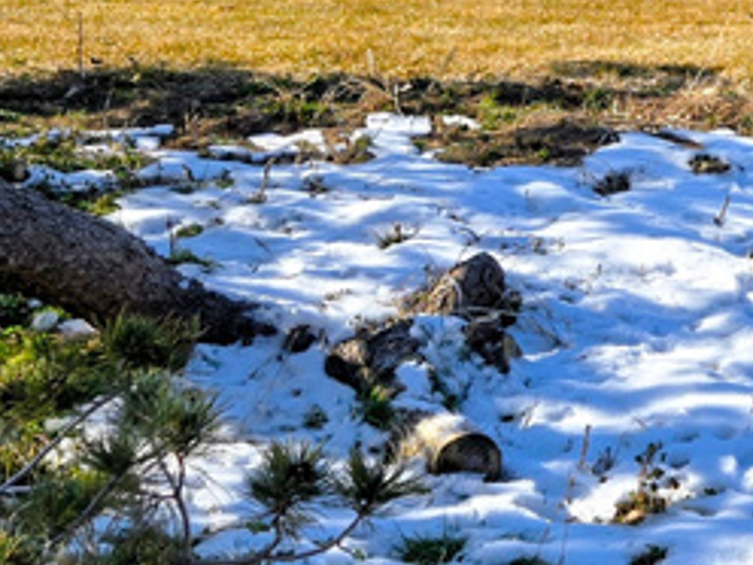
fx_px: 2067
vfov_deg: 15.1
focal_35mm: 95
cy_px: -103
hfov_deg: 19.6
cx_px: 859
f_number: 1.8
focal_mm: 5.4
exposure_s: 1/2921
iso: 50
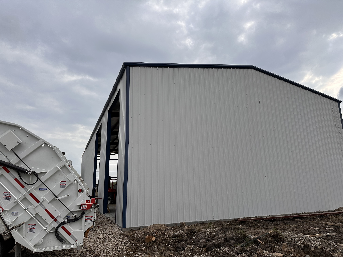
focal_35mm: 24
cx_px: 172
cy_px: 128
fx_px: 238
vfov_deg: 56.8
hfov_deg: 71.6
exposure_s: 1/4762
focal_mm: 6.86
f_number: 1.78
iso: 80
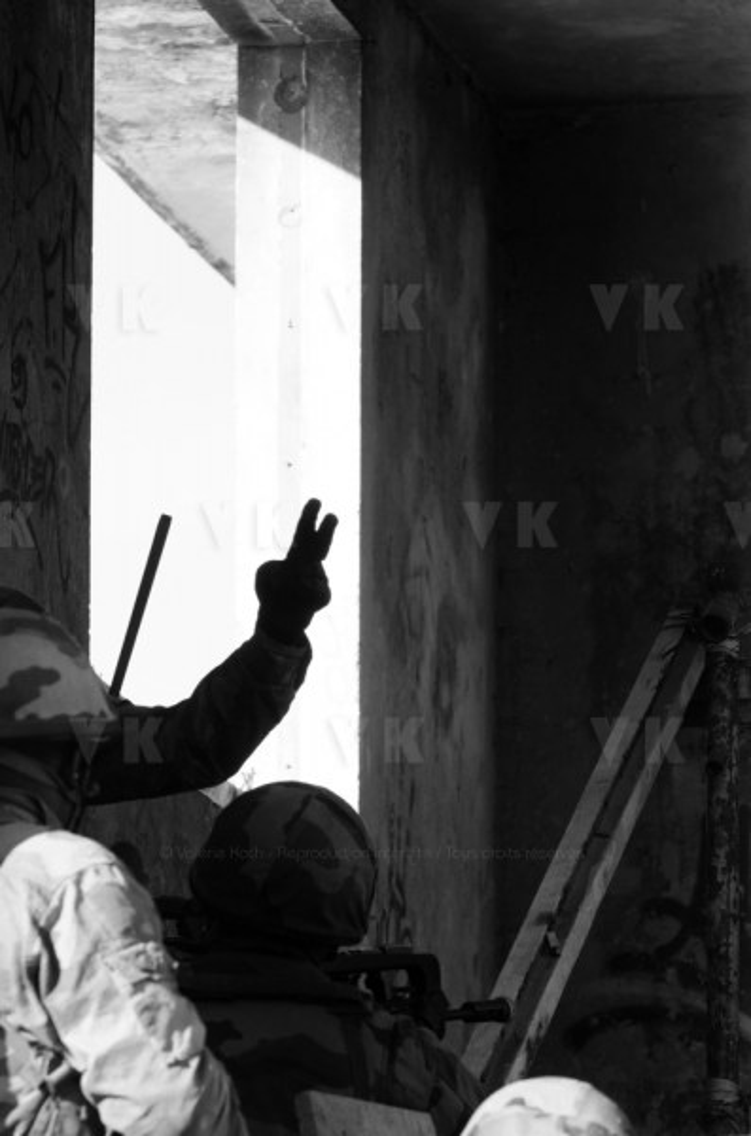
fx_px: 8964
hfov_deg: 4.8
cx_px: 376
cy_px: 568
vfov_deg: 7.2
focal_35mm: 285
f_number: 8
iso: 640
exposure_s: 1/500
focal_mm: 190
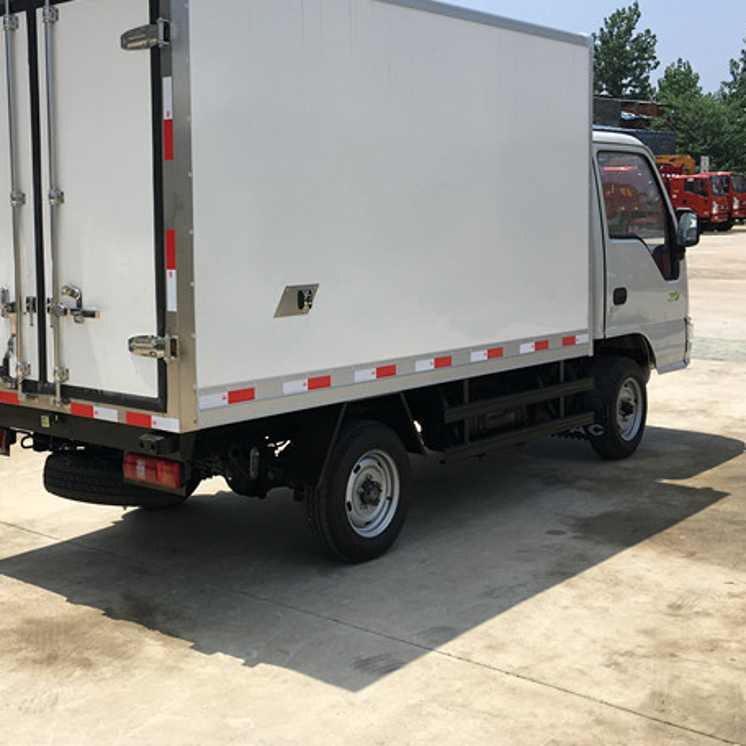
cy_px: 290
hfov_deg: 37.3
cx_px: 272
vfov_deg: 37.4
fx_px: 1097
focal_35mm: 45
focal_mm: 4.15
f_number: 2.2
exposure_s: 1/1304
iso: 25
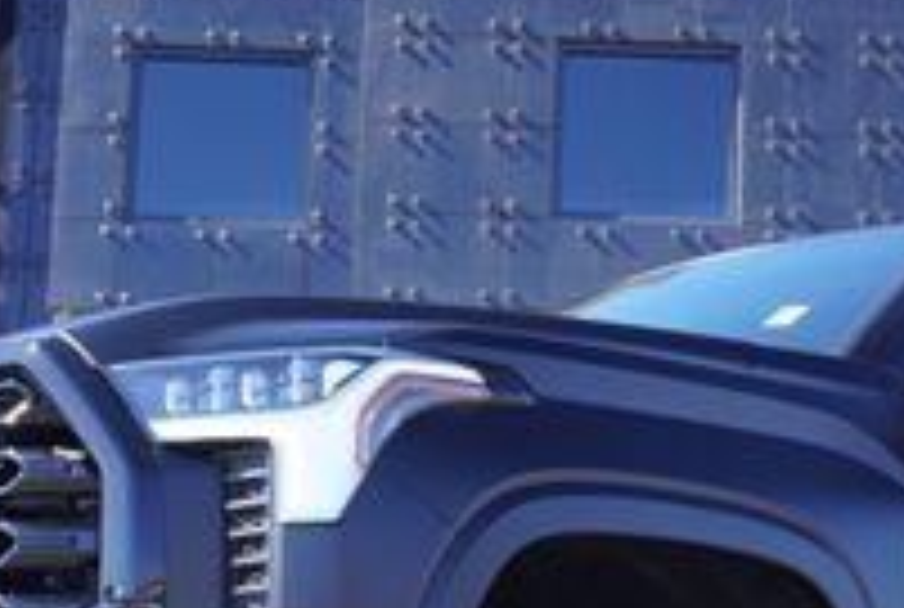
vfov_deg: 12.5
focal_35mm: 110
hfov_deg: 18.4
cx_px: 742
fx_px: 2758
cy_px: 459
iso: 100
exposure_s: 1/100
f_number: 5.6
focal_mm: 23
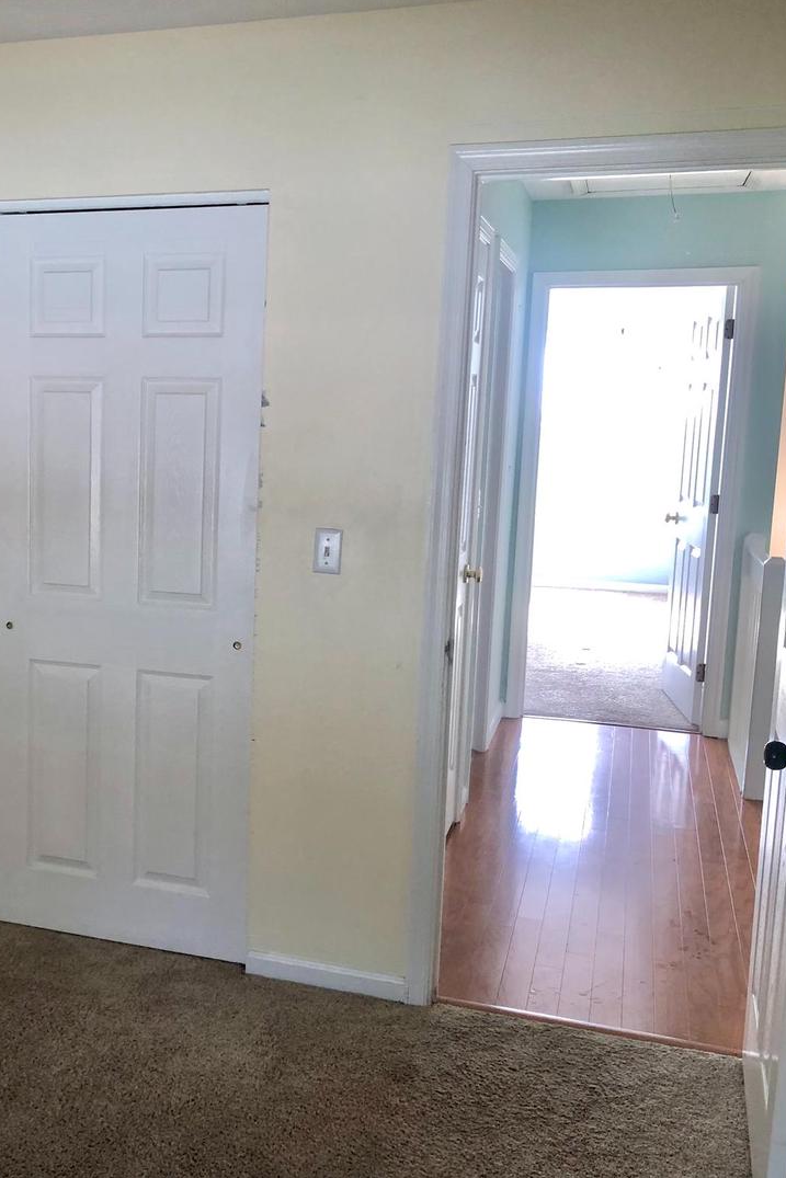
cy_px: 588
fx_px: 1277
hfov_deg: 32.9
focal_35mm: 39
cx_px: 114
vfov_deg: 49.5
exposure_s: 1/40
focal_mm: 3.99
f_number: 1.8
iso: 20
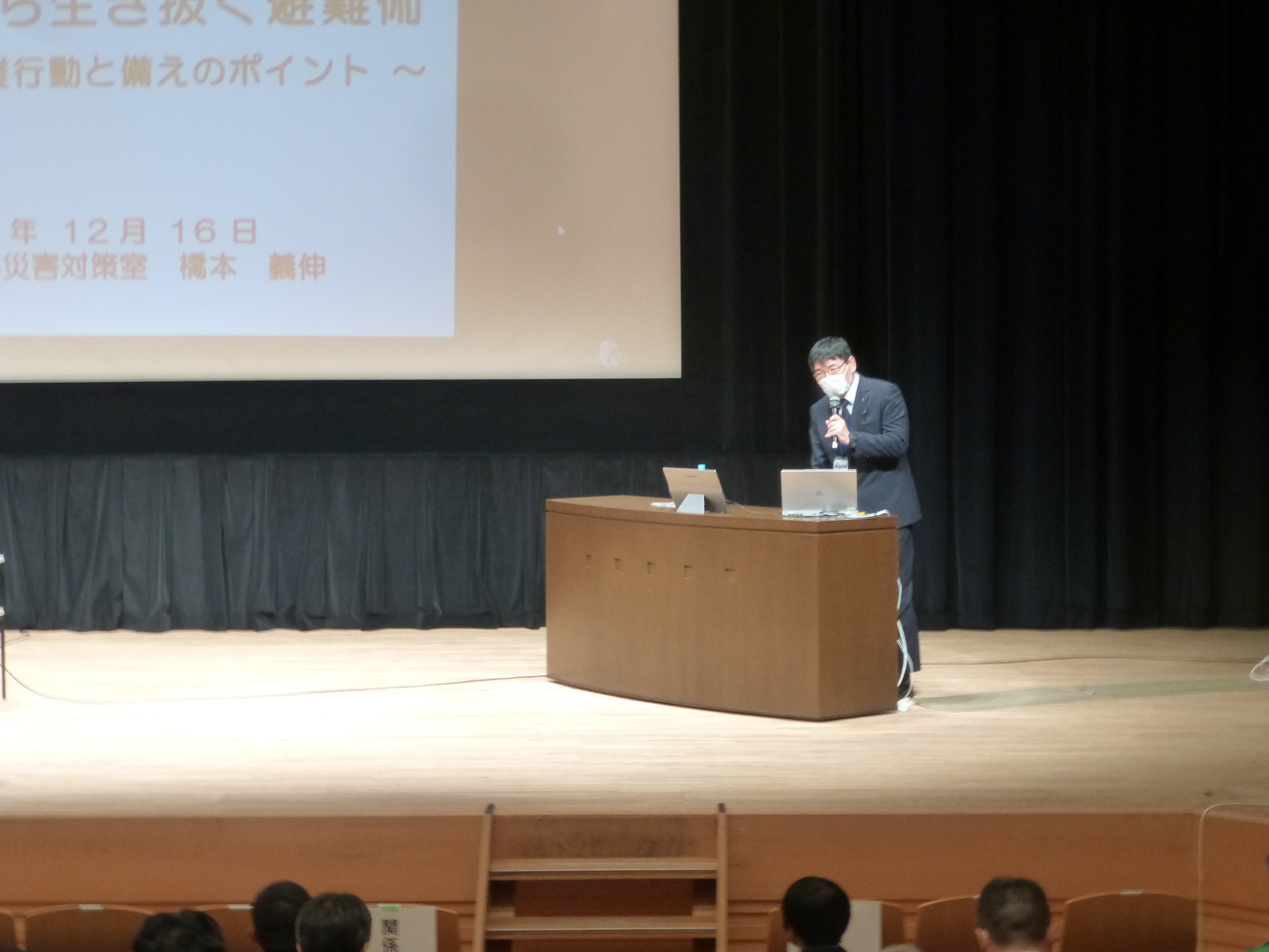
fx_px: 3116
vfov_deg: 17.4
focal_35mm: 85
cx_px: 634
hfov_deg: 23.0
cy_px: 476
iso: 400
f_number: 5.1
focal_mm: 14.2
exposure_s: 1/13
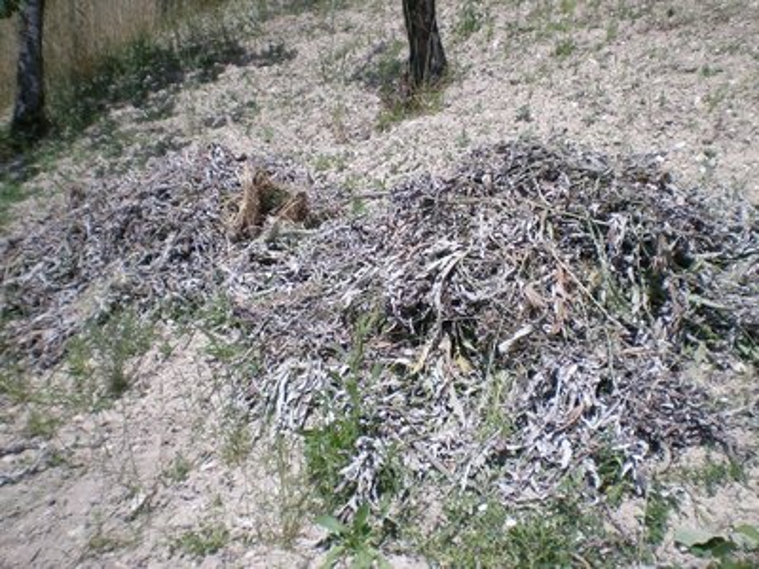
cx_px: 380
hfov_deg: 49.0
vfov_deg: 37.7
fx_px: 833
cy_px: 284
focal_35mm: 38
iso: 64
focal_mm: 6.3
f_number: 4.6
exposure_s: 1/683
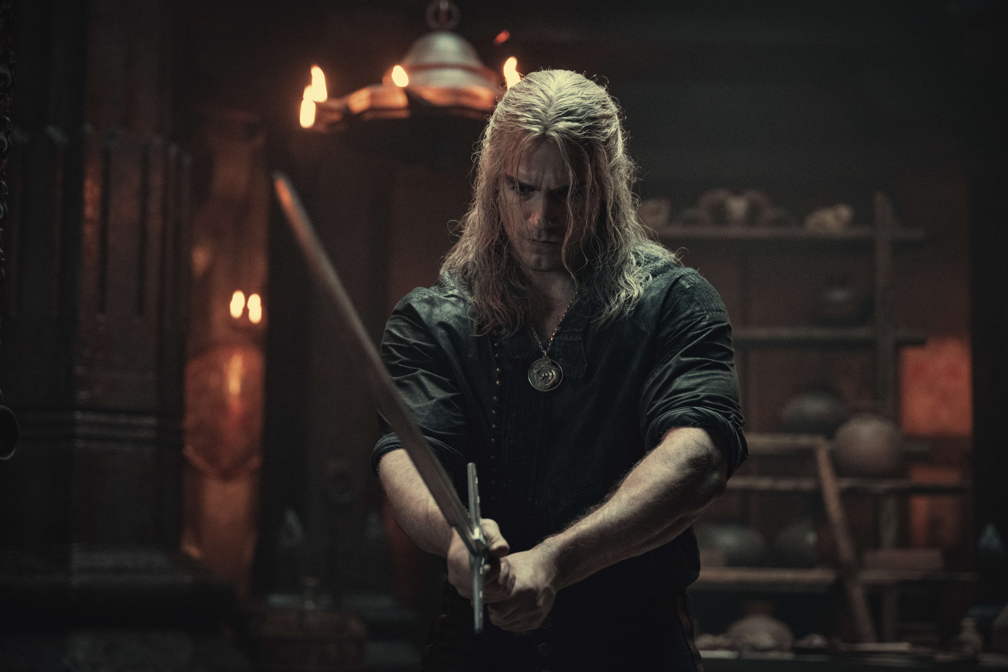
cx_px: 494
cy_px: 335
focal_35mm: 63
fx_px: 1764
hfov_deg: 31.9
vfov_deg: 21.6
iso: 5000
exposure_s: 1/200
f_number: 2.8
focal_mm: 61
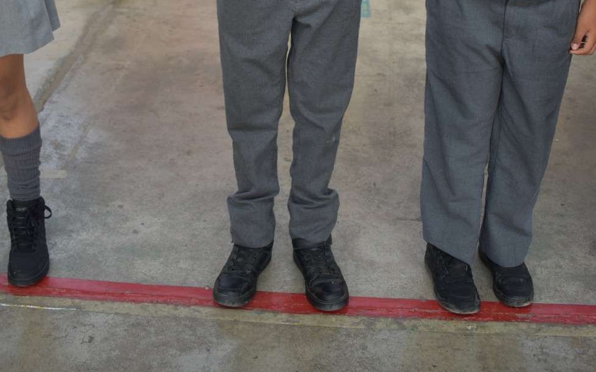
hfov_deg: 37.7
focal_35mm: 54
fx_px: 873
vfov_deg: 22.3
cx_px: 295
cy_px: -72
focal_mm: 23
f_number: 3.8
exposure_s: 1/250
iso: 200
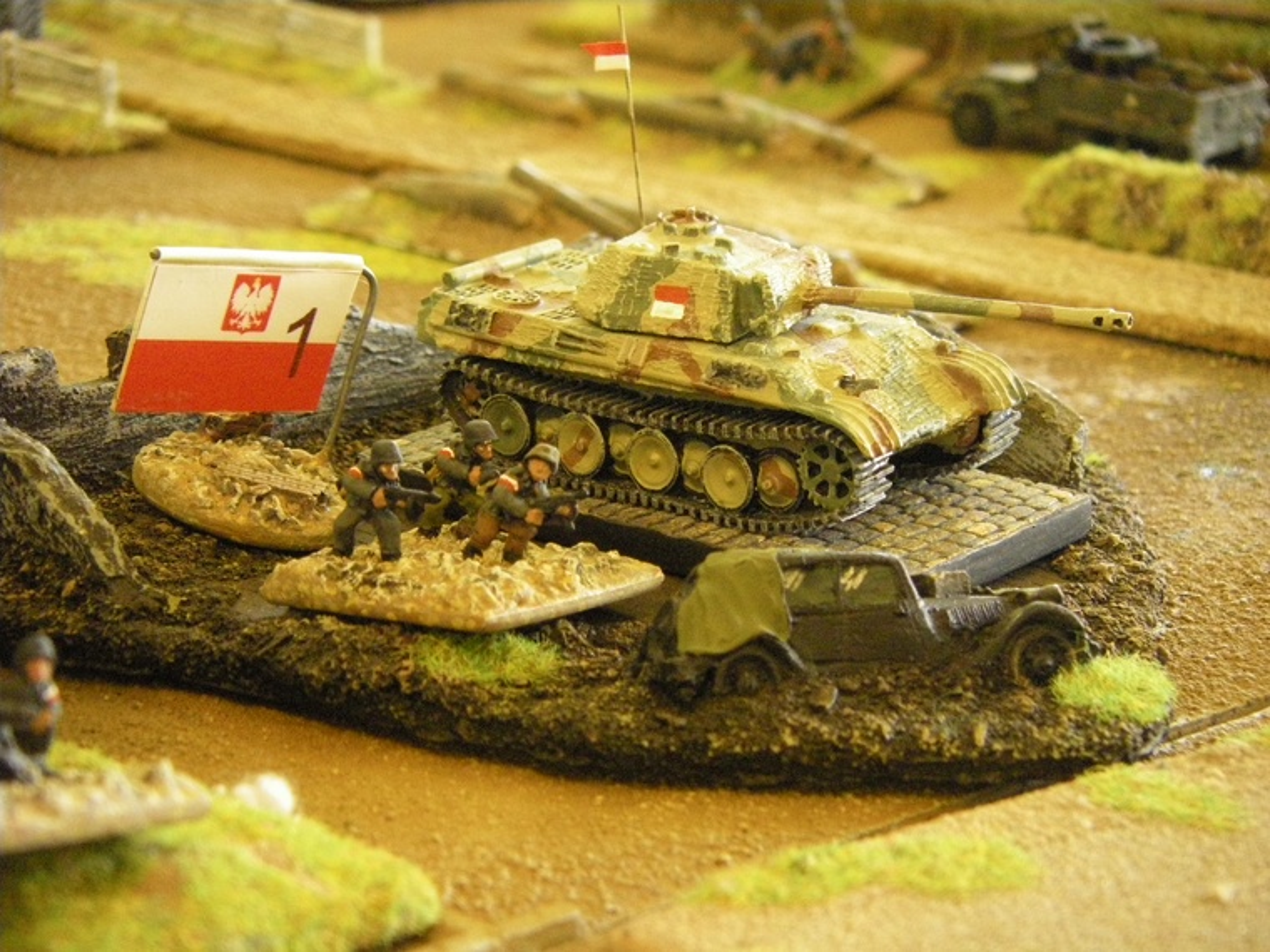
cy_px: 476
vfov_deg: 13.2
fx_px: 4109
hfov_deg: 17.6
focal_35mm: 112
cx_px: 635
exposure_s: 1/40
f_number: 4.1
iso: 800
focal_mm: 18.5
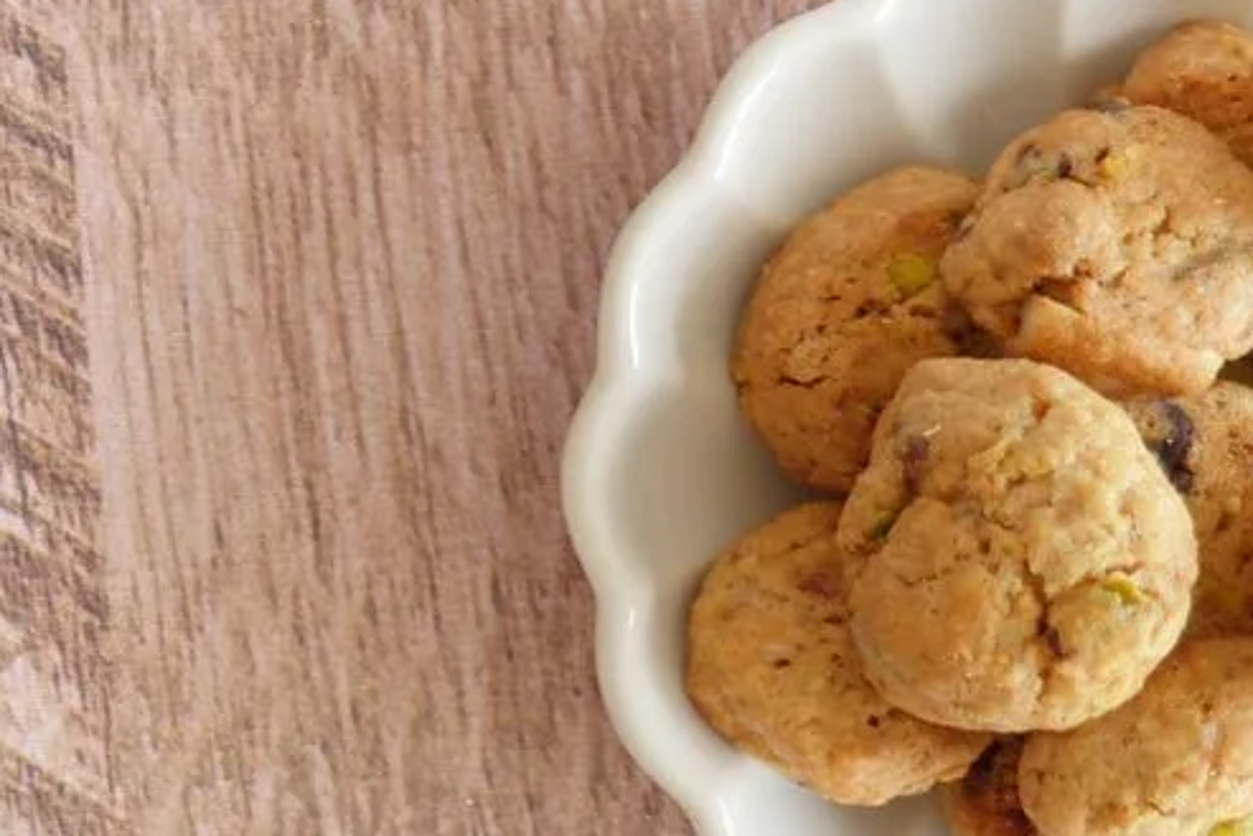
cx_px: -968
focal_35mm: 162
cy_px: -235
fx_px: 5640
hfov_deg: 11.8
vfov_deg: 8.4
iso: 250
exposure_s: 1/60
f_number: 2.8
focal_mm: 19
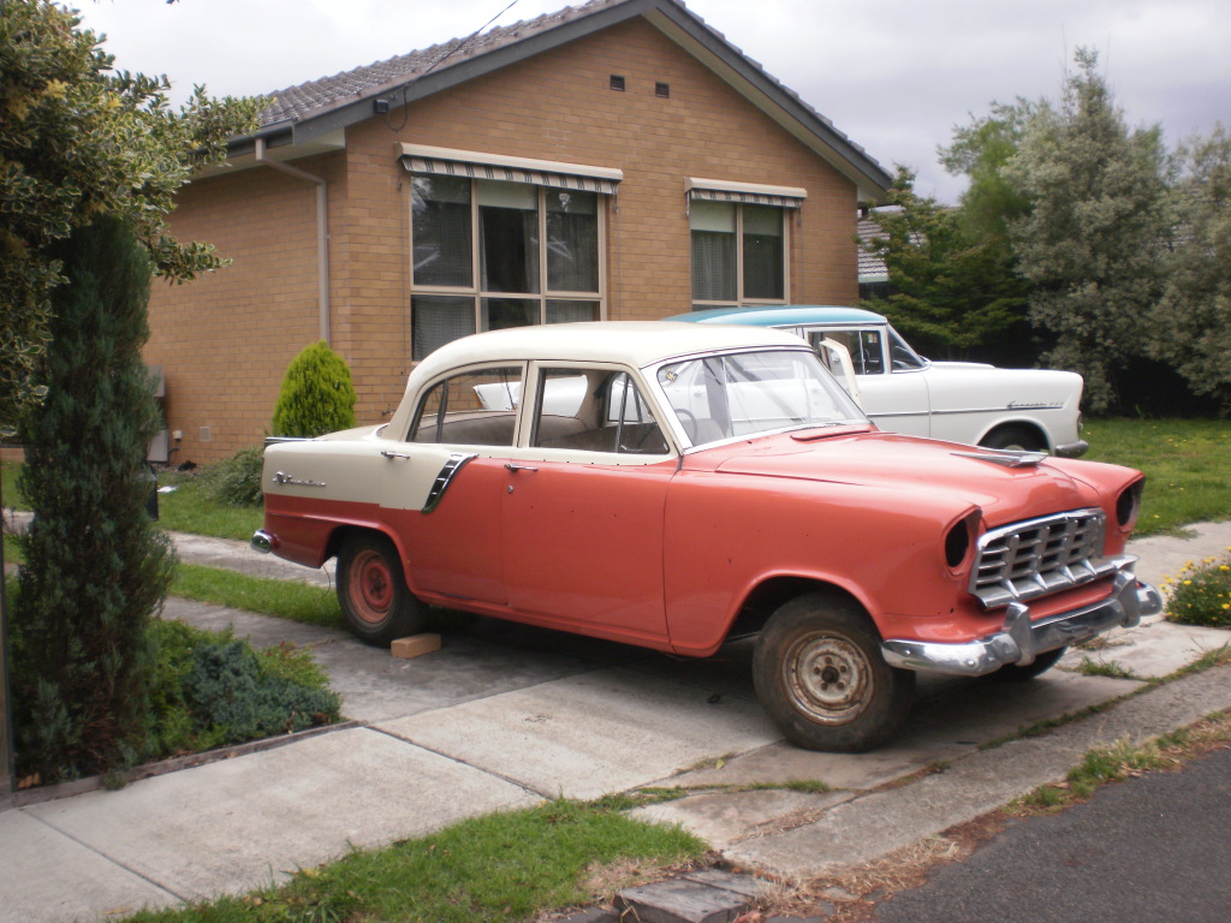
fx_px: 1494
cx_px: 616
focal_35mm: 42
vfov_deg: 34.3
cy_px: 462
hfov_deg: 44.8
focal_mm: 7.4
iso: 100
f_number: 4.9
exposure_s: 1/250
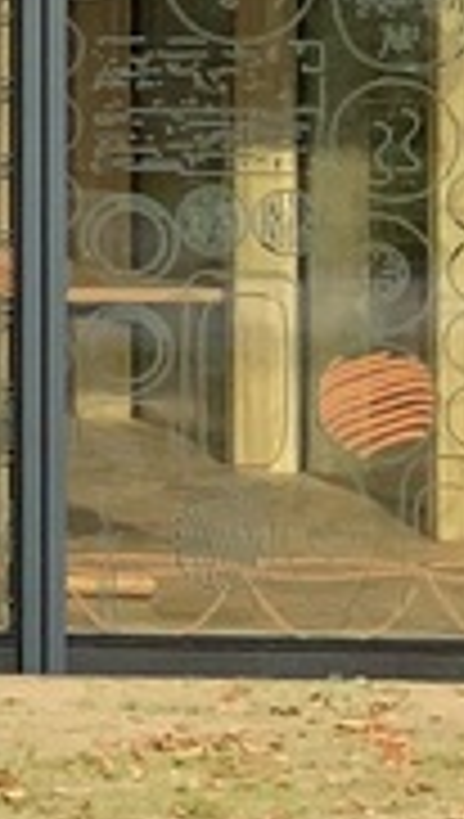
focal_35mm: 194
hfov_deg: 5.4
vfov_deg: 10.9
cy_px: -68
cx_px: -1491
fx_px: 4224
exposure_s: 1/1311
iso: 16
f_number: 1.8
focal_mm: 3
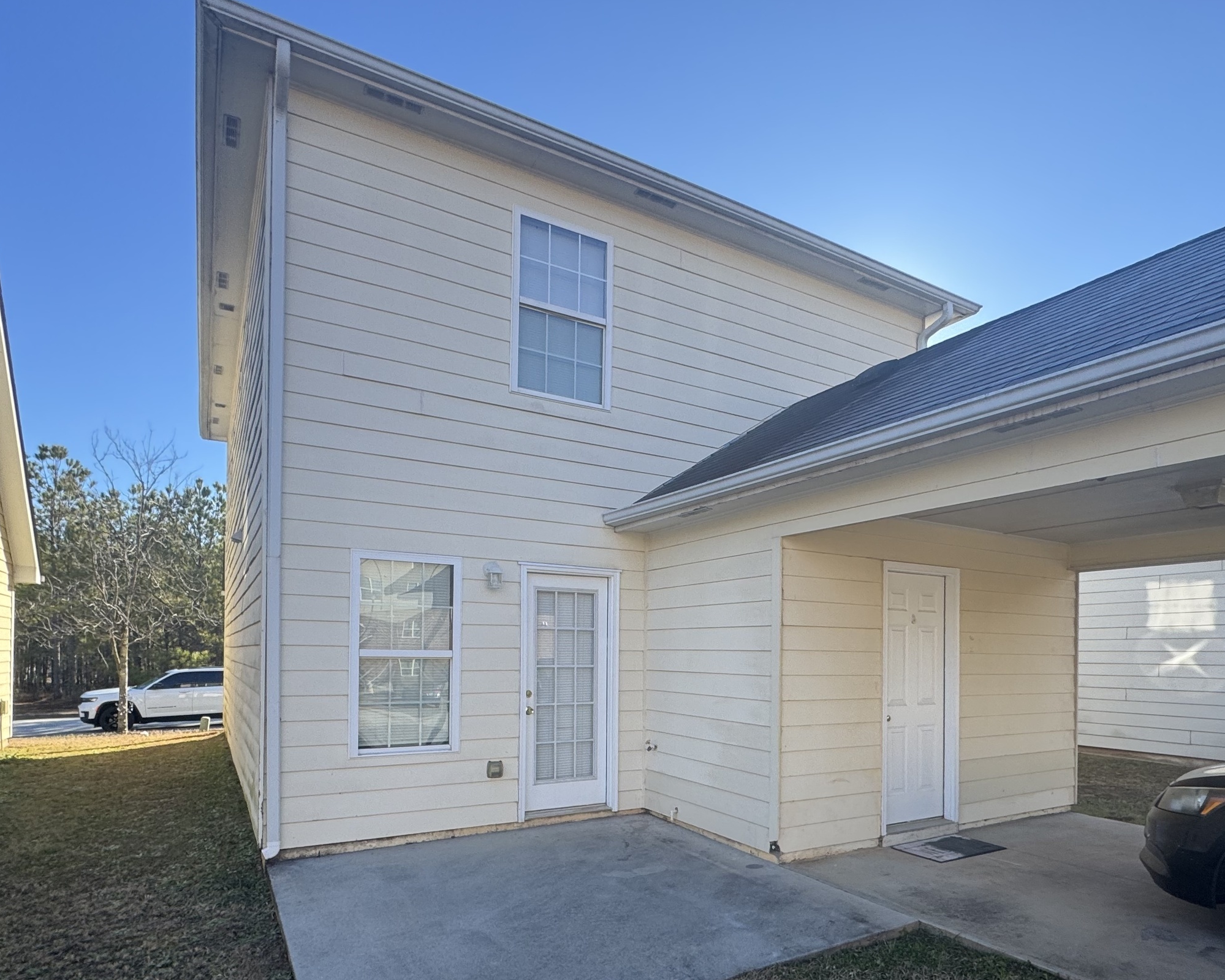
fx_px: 761
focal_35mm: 21
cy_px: 655
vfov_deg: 63.8
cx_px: 663
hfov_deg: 77.5
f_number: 2.2
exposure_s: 1/488
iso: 40
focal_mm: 2.22
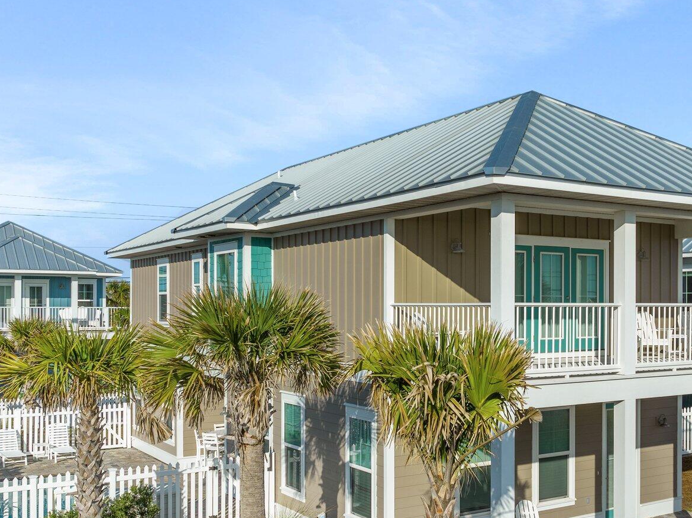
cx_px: 469
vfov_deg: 34.2
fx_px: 839
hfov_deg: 44.1
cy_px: 304
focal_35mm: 42
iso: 100
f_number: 4
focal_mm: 12.29
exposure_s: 1/200
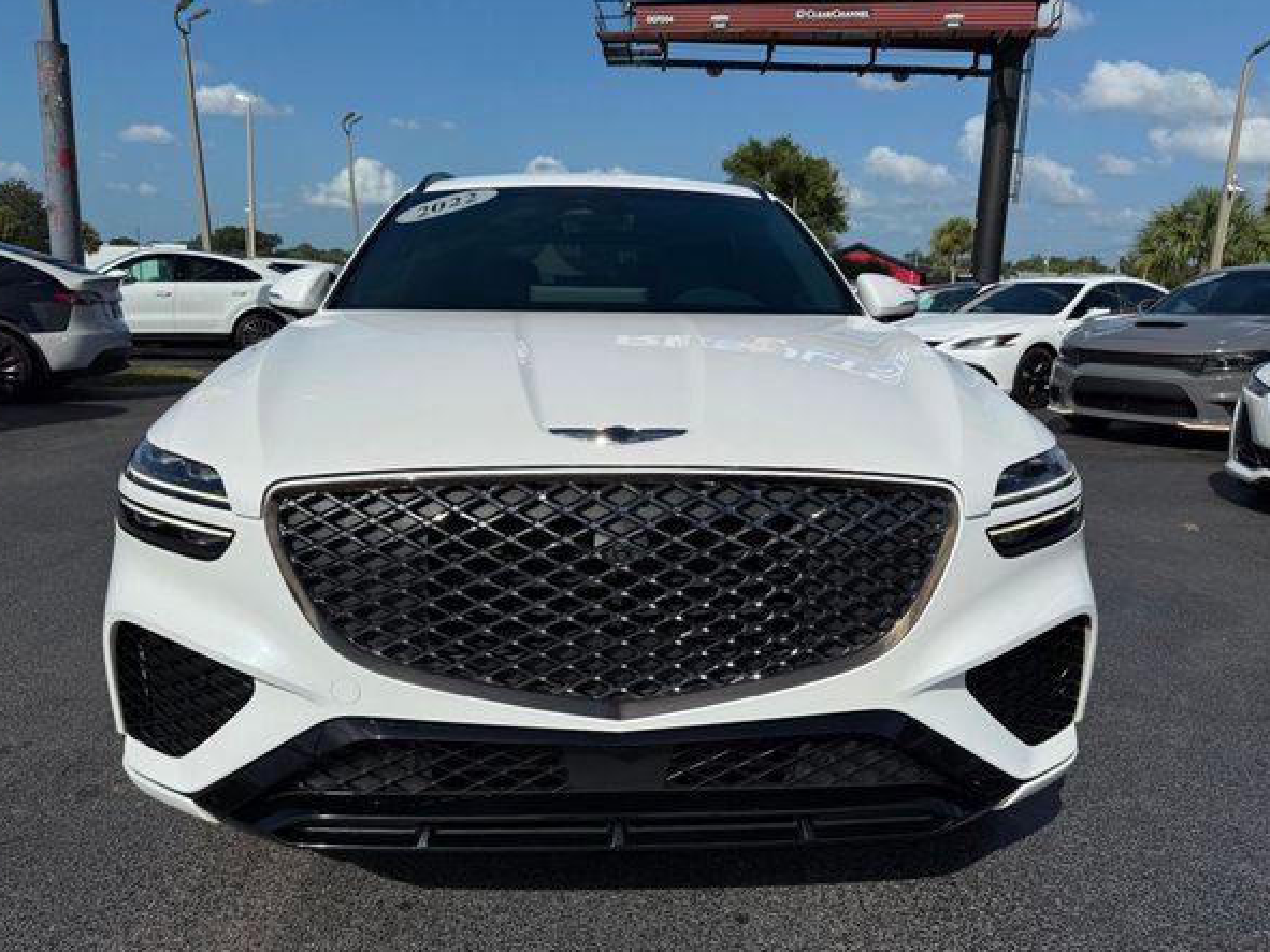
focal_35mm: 26
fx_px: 954
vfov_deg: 53.0
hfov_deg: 67.3
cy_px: 473
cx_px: 621
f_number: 1.78
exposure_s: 1/14286
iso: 80
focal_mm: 6.76
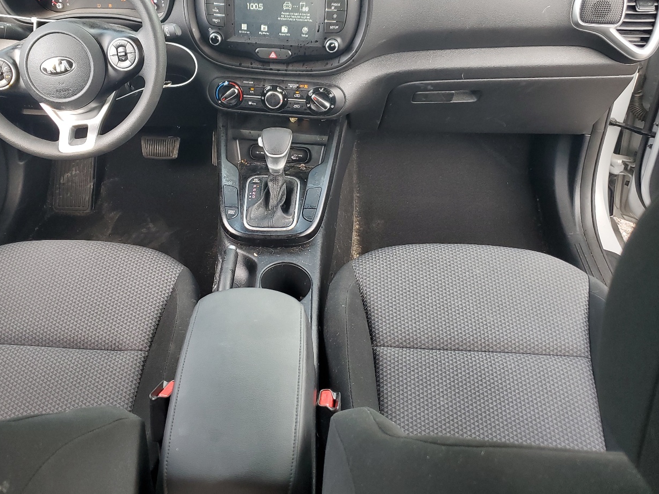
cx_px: 275
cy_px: 207
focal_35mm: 34
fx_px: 647
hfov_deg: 53.7
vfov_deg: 41.7
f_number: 1.5
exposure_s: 1/120
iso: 67
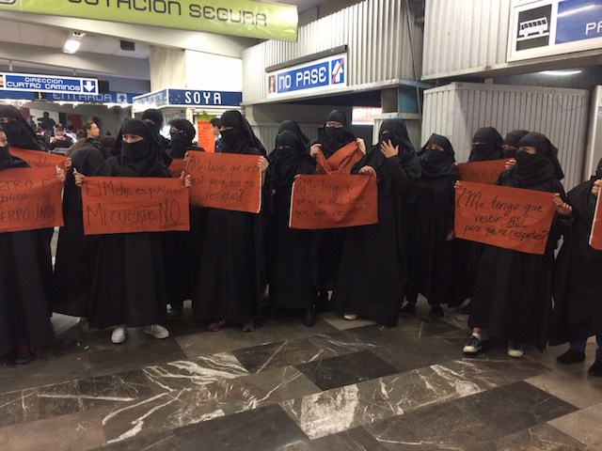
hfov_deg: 61.7
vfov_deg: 48.2
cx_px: 301
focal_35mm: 29
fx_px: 504
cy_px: 226
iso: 250
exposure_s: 1/30
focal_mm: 4.15
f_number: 2.2
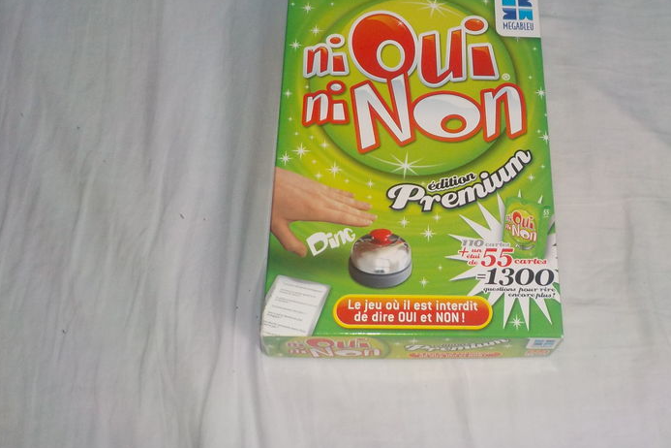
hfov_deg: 43.0
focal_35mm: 45
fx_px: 839
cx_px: 446
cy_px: 134
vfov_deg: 29.6
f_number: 3.3
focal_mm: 4.1
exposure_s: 1/30
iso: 200
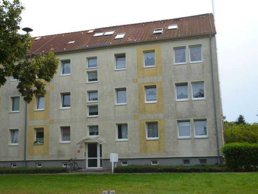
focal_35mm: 41
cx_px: 129
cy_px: 97
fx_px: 306
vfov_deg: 35.1
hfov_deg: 45.8
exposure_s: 1/400
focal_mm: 7.3
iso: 100
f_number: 3.7
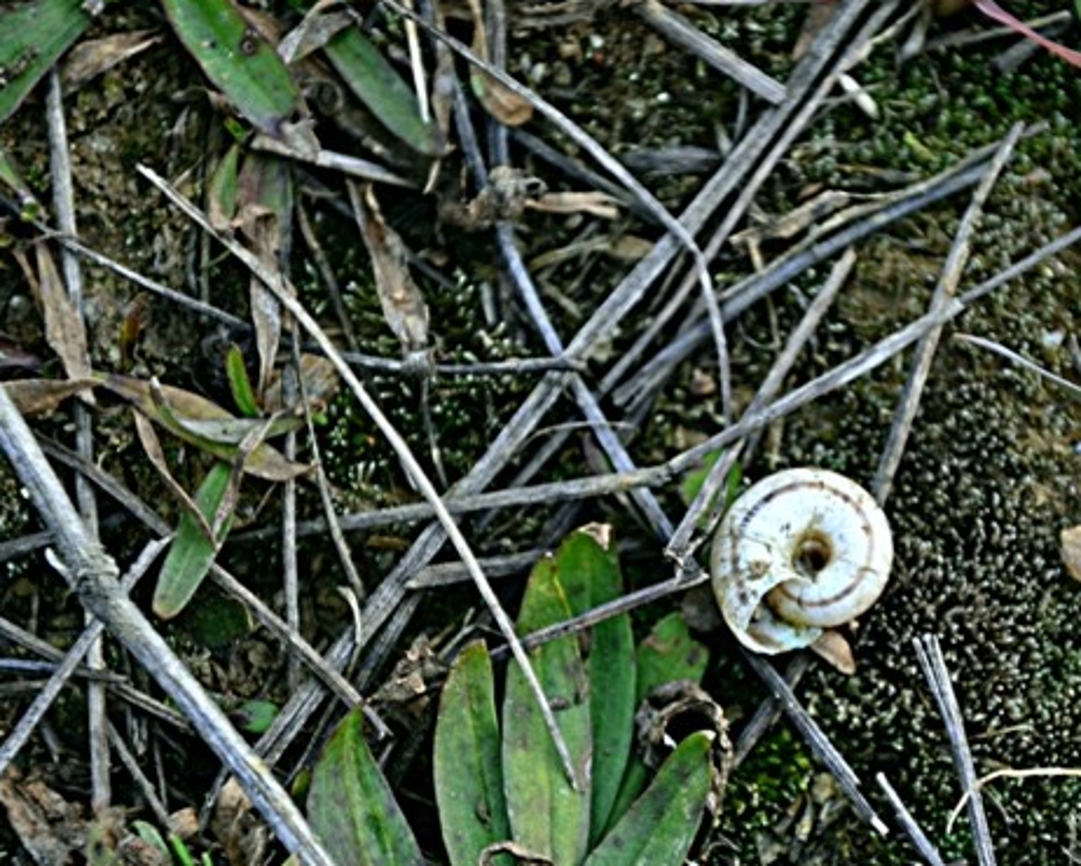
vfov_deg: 6.1
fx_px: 8188
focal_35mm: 256
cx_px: 721
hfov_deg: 7.5
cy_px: 554
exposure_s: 1/80
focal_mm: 105
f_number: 5.6
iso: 200
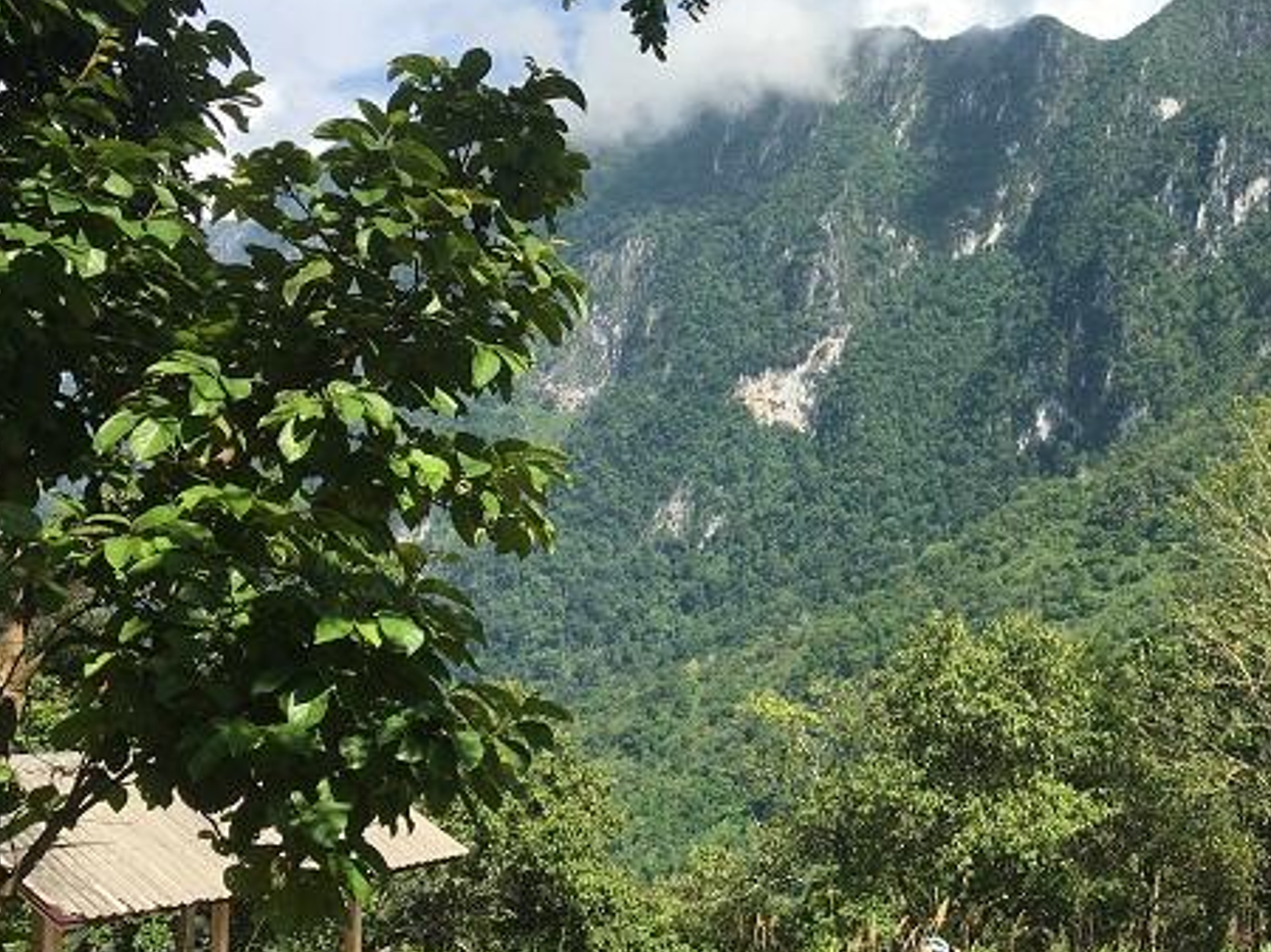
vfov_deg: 28.0
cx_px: 1072
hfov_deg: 35.3
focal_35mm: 52
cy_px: 414
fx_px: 1908
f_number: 2.2
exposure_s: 1/1202
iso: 25
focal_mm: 4.15
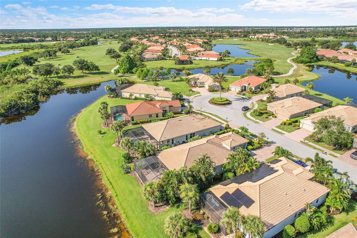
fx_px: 218
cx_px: 178
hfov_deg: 78.6
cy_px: 119
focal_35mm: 22
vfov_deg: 57.2
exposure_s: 1/2000
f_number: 2.8
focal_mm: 8.38
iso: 100
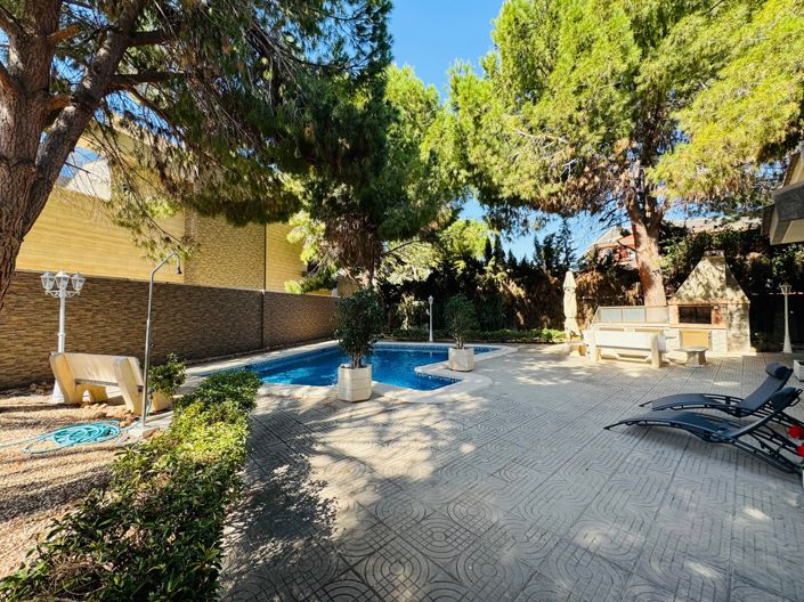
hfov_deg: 102.1
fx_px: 325
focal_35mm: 14
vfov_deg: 85.6
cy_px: 301
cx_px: 402
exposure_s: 1/251
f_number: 2.2
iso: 40
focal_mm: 2.22
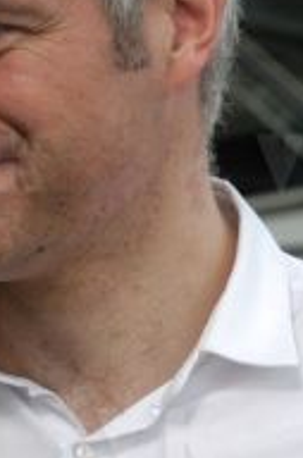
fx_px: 6537
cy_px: 491
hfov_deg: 2.7
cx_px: -13
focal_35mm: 515
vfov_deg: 4.0
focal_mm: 110
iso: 250
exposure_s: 1/250
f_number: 11
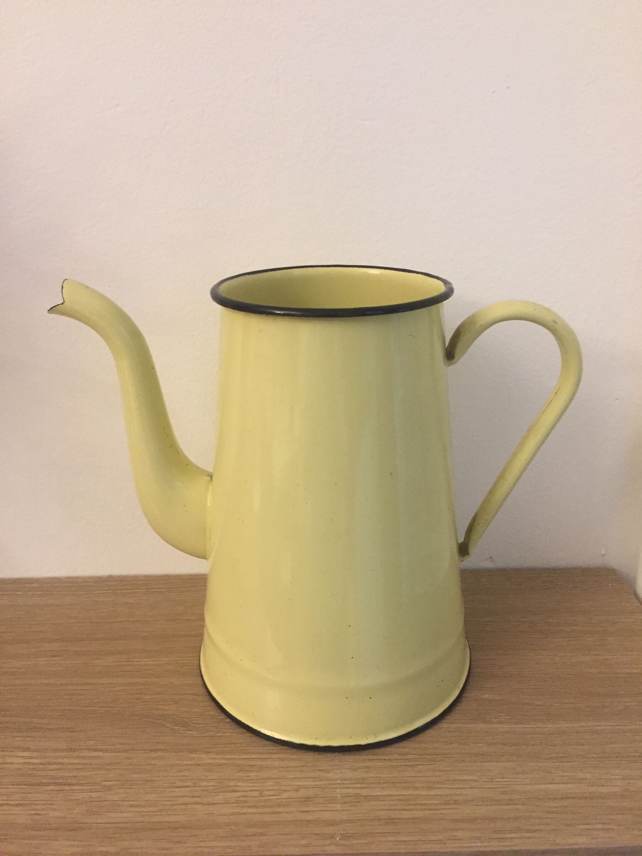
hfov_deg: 48.2
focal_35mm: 29
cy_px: 428
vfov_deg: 61.7
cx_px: 321
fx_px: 717
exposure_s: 1/33
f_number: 2.2
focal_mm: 4.15
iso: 250
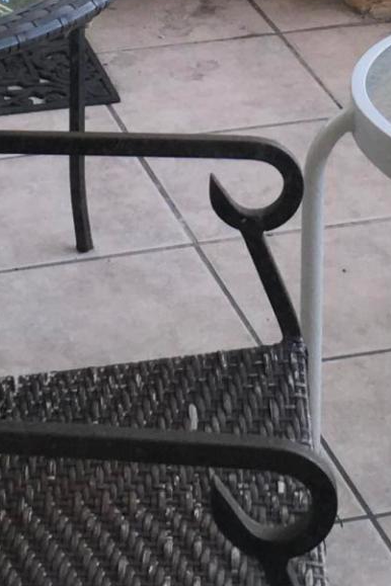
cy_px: -216
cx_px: 271
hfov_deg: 9.1
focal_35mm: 150
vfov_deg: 13.1
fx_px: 2444
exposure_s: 1/120
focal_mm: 4.15
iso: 40
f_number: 2.2
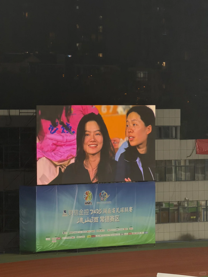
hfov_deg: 7.4
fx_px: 1602
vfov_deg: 9.9
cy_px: 138
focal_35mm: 200
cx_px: 104
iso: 160
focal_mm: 16.89
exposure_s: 1/100
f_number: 2.8
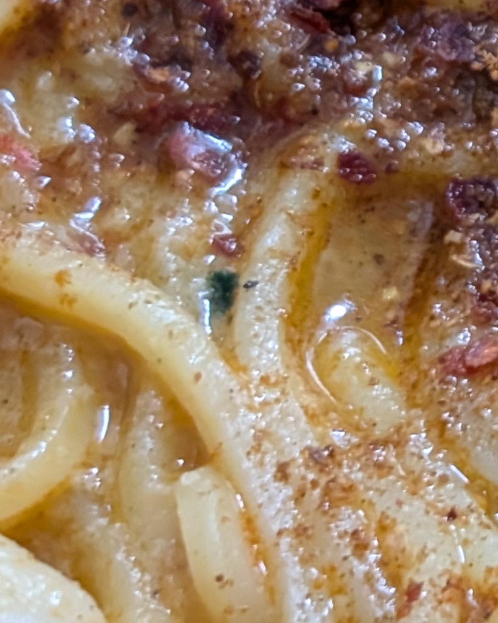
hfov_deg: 7.9
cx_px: 777
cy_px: 42
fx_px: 3538
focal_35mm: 192
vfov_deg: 10.0
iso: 287
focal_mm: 6.9
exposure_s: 1/49.5
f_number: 1.68
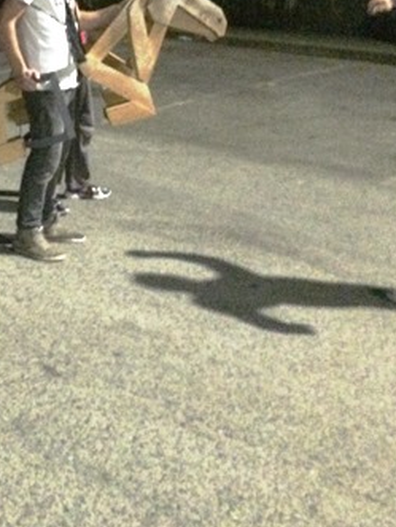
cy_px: 40
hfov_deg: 22.5
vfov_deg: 29.3
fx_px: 959
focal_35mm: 63
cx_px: 5
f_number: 2.2
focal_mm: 4.15
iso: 1600
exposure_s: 1/15
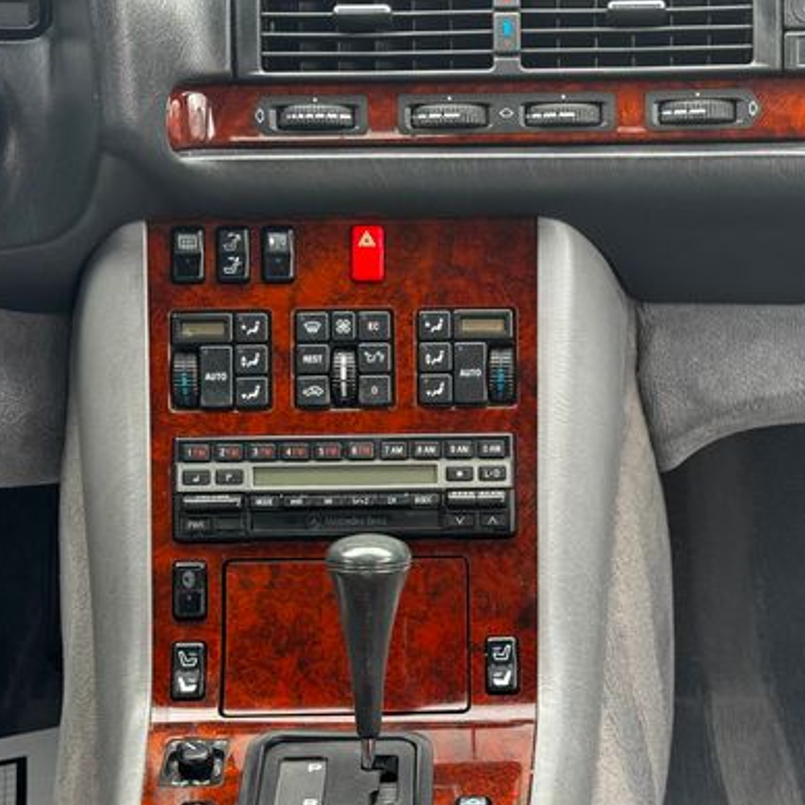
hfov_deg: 24.6
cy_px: 425
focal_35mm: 70
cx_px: 504
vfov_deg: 24.7
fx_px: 1842
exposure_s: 1/116
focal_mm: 6.76
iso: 100
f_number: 1.78
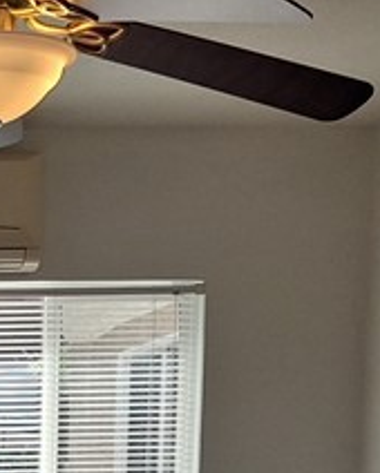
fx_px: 1783
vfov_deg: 13.8
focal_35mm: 127
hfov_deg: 11.6
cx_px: -206
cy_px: 799
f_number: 1.8
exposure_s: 1/163
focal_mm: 4
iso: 25
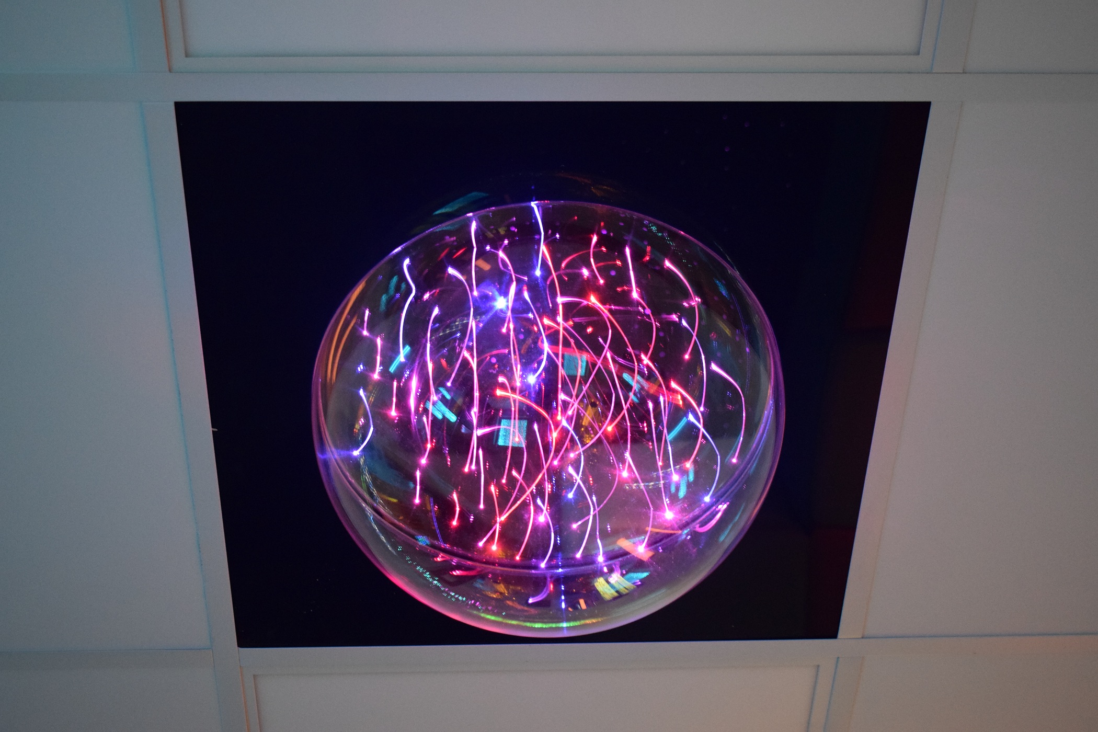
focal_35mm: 54
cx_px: 549
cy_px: 366
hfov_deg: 36.9
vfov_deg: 25.1
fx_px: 1647
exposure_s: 1/30
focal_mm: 36
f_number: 4.8
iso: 3200
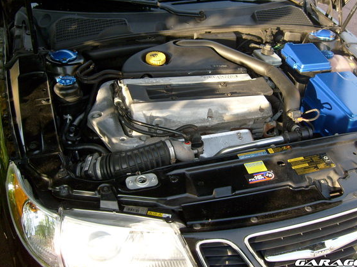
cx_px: 200
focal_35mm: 40
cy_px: 116
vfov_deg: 35.9
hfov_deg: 46.7
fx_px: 413
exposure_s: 1/180
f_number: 2.8
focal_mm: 5.8
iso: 80
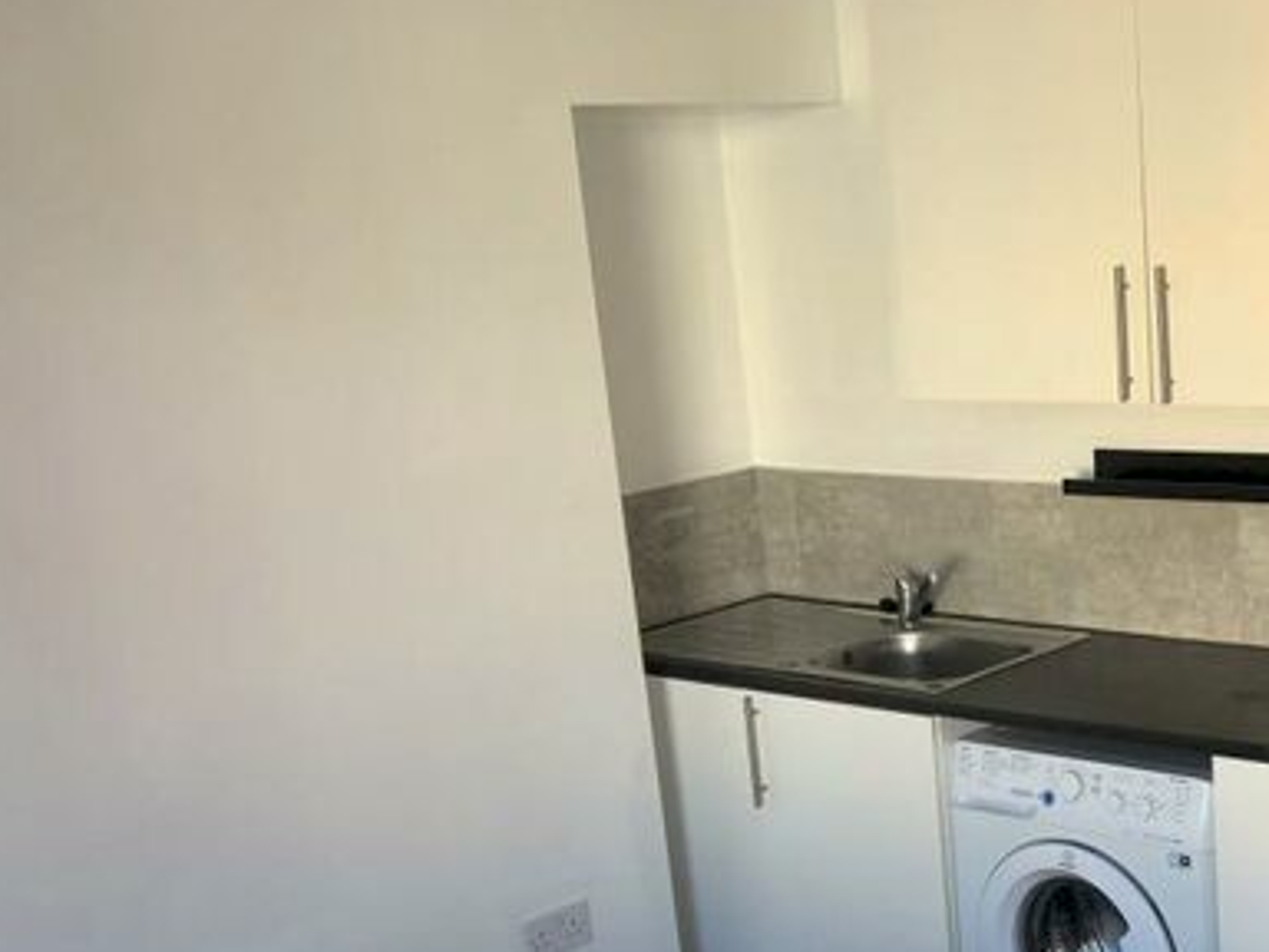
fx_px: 1870
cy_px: 795
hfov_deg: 36.1
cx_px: 1031
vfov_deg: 27.8
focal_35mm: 51
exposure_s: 1/50
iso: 32
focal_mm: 3.99
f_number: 1.8
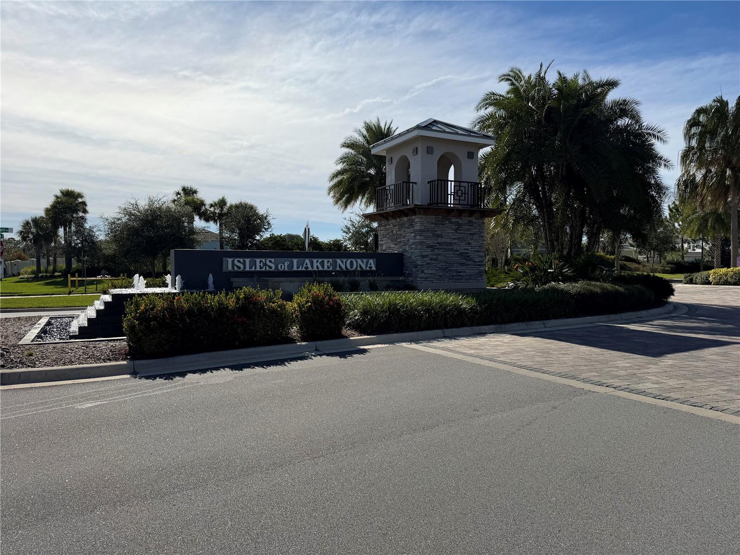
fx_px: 513
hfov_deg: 71.6
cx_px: 370
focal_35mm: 24
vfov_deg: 56.8
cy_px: 278
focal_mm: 6.76
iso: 80
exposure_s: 1/10309
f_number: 1.78
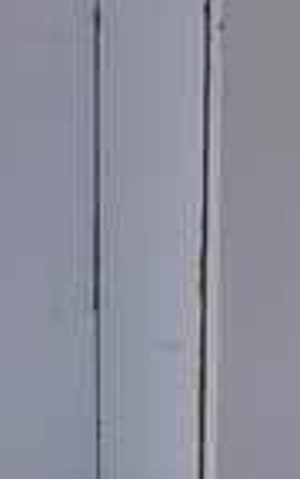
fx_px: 2224
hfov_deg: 7.6
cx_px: 363
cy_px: 722
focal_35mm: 170
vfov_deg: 11.8
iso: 50
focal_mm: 2.35
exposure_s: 1/973
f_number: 2.2
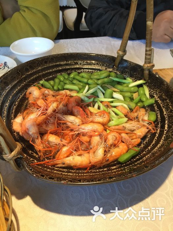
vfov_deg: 61.7
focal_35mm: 29
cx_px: 86
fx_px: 193
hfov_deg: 48.2
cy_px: 116
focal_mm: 4.15
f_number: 2.2
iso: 32
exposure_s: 1/33
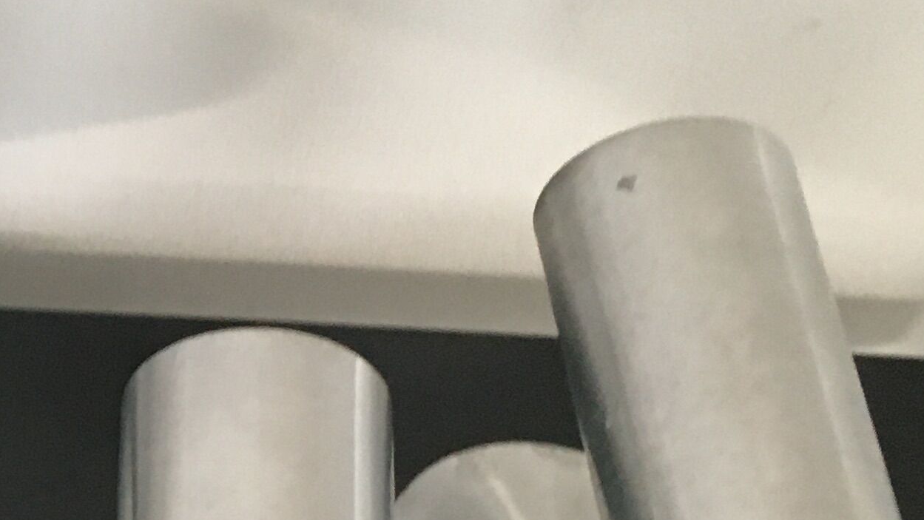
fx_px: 2499
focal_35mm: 102
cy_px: 406
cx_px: -249
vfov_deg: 11.8
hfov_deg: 19.5
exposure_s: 1/33
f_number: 2.2
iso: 160
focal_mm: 4.15
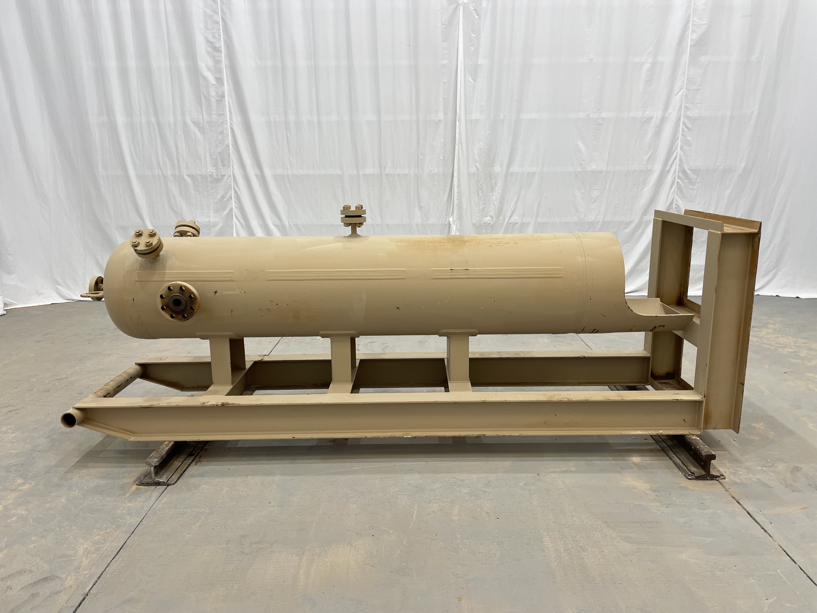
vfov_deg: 53.1
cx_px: 408
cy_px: 306
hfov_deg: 67.3
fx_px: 614
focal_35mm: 26
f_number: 1.6
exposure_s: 1/120
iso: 50
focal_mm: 4.2
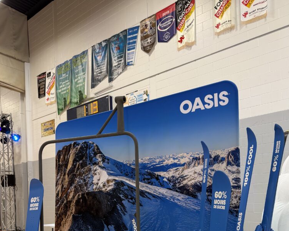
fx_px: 274
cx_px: 144
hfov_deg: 55.7
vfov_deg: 42.9
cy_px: 196
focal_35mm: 32
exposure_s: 1/60
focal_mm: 6.76
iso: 160
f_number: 1.78
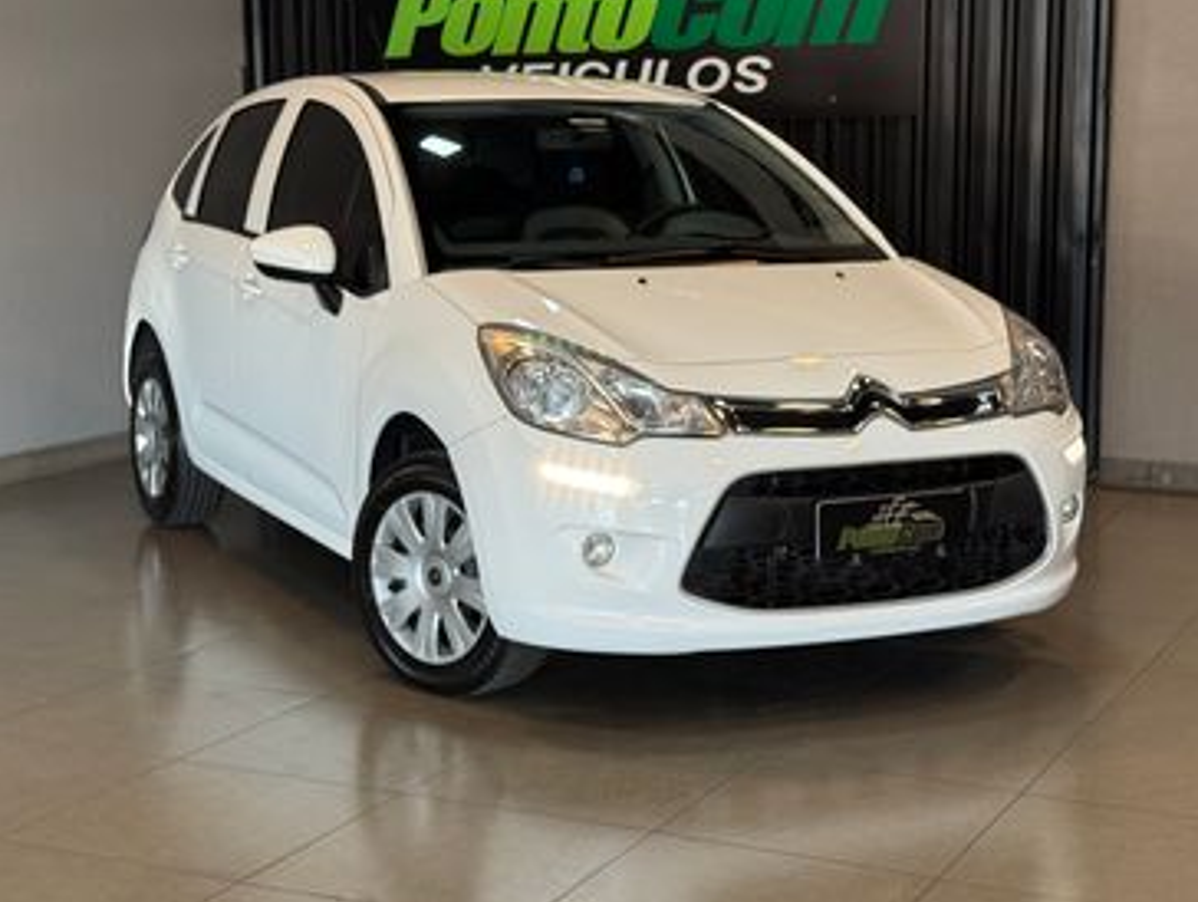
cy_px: 408
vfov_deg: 23.7
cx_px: 583
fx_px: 2149
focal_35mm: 62
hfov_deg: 31.2
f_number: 1.78
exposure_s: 1/120
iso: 100
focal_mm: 6.76
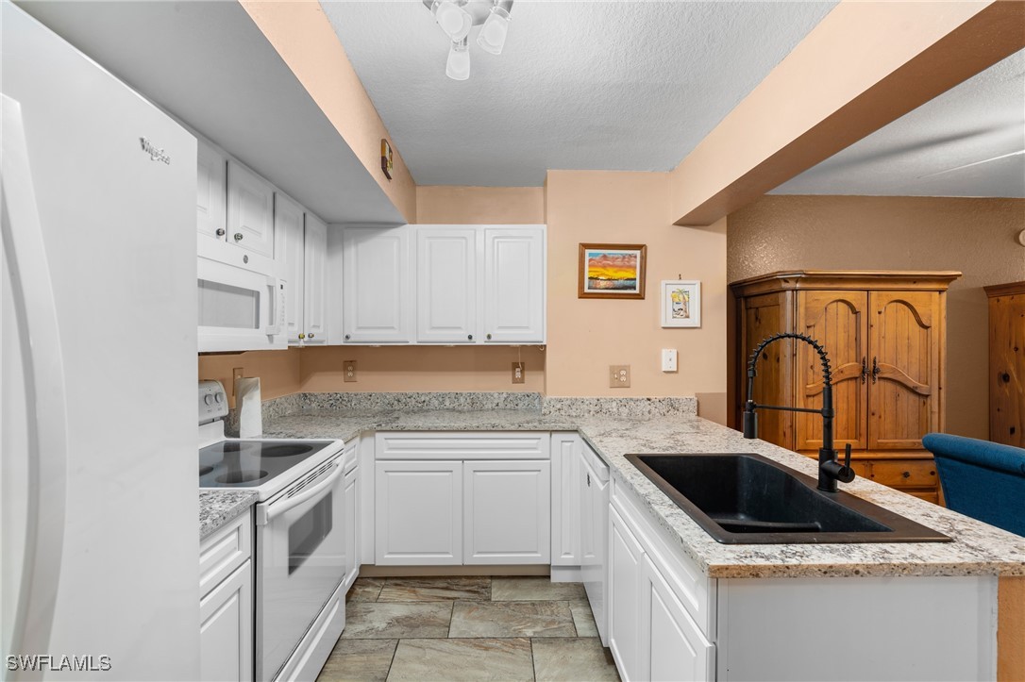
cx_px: 512
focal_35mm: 16
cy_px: 341
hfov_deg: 96.8
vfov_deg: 73.7
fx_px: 455
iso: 200
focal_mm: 16
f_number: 8
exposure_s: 1/1.25
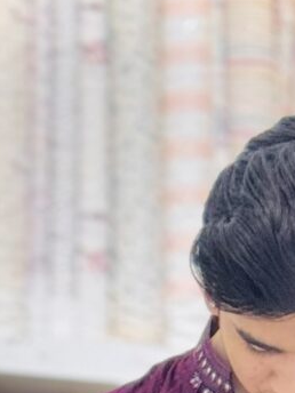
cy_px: 702
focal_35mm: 181
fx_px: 2057
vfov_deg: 10.3
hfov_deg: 8.2
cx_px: 206
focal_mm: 6.76
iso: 64
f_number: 1.78
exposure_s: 1/276
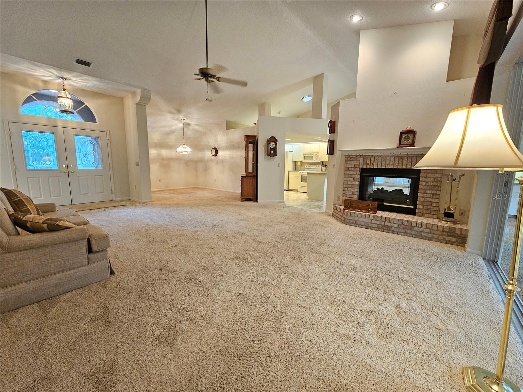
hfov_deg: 106.2
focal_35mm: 13
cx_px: 262
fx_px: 196
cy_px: 196
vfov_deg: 89.9
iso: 500
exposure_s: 1/30
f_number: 2.2
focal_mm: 2.2
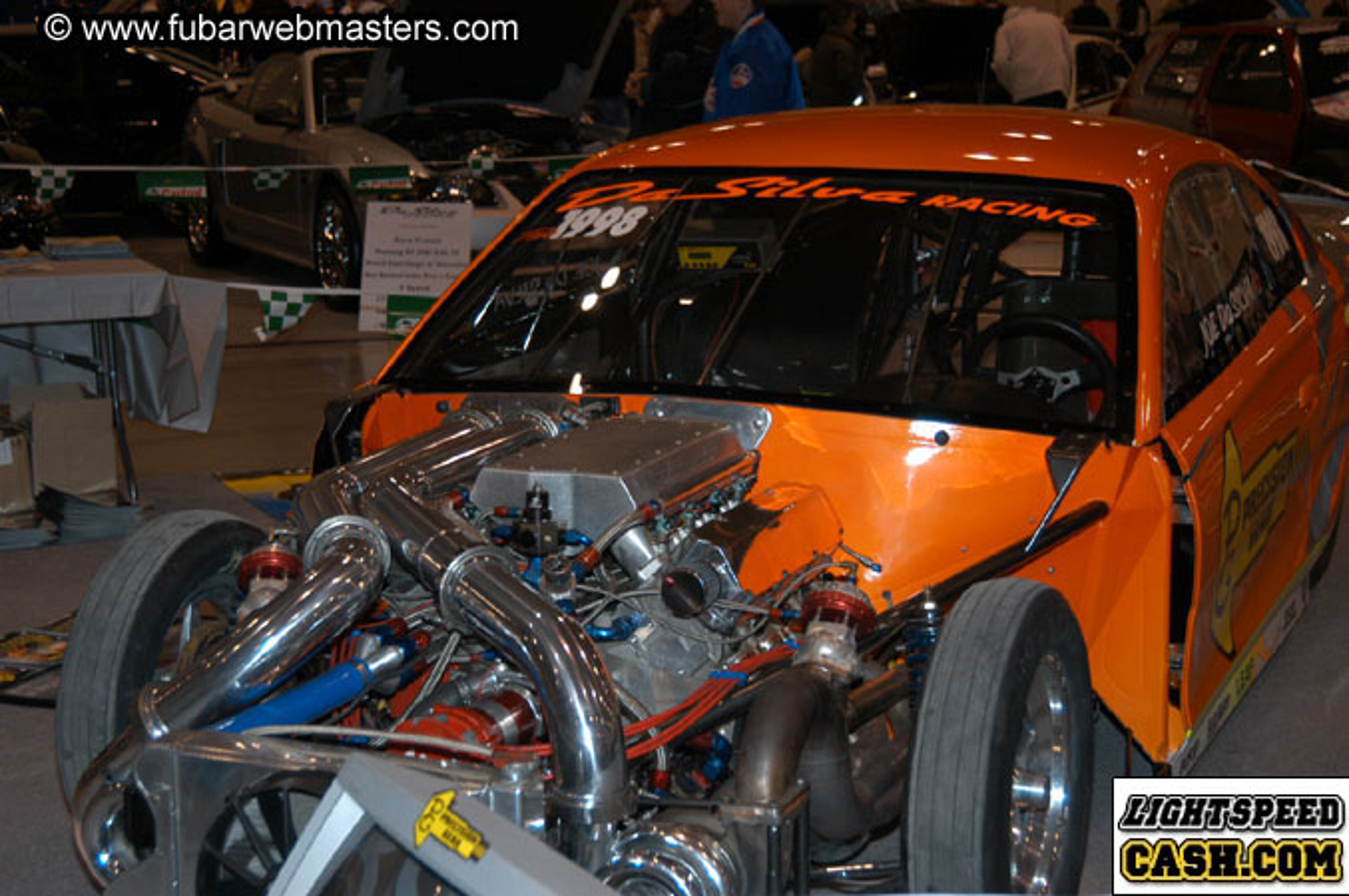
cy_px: 448
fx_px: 2527
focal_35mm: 68
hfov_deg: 29.9
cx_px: 674
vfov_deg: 20.1
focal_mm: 45
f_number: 5
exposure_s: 1/60
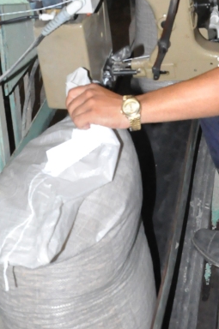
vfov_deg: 25.7
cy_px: -45
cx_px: 100
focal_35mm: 72
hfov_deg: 18.9
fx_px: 659
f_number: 8
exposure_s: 1/200
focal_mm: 18
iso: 3200
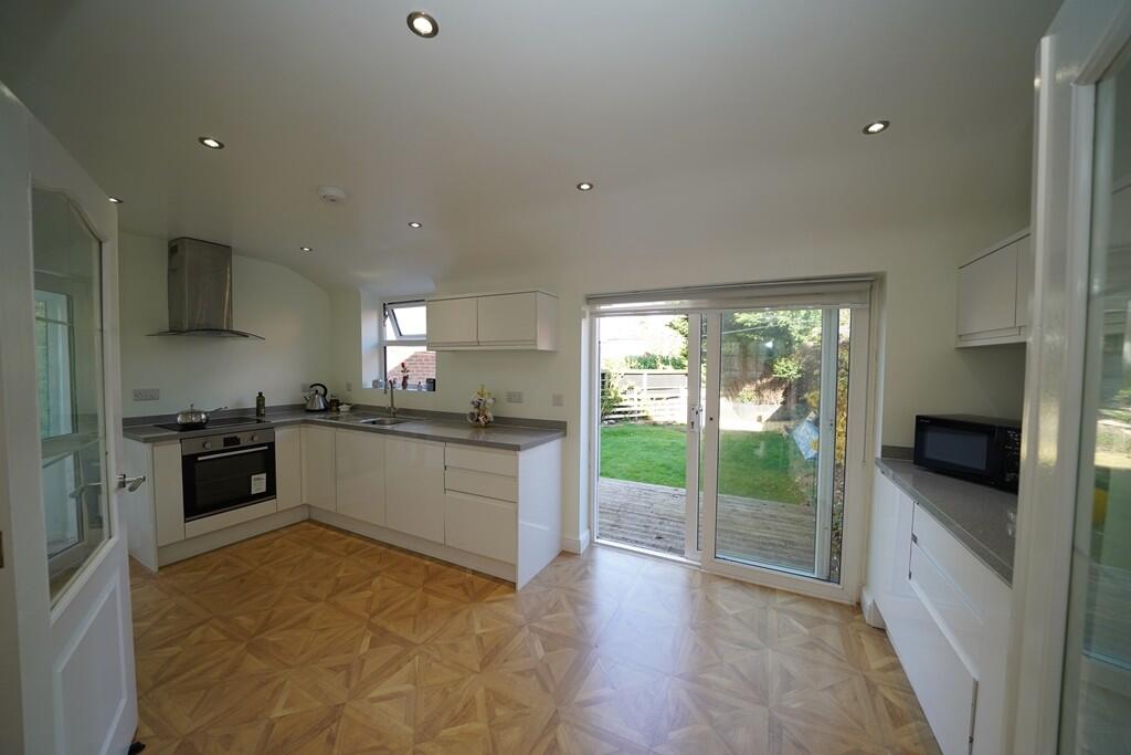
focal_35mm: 12
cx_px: 566
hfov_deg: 112.6
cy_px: 378
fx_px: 377
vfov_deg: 90.0
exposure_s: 1/160
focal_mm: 12
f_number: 4
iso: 320
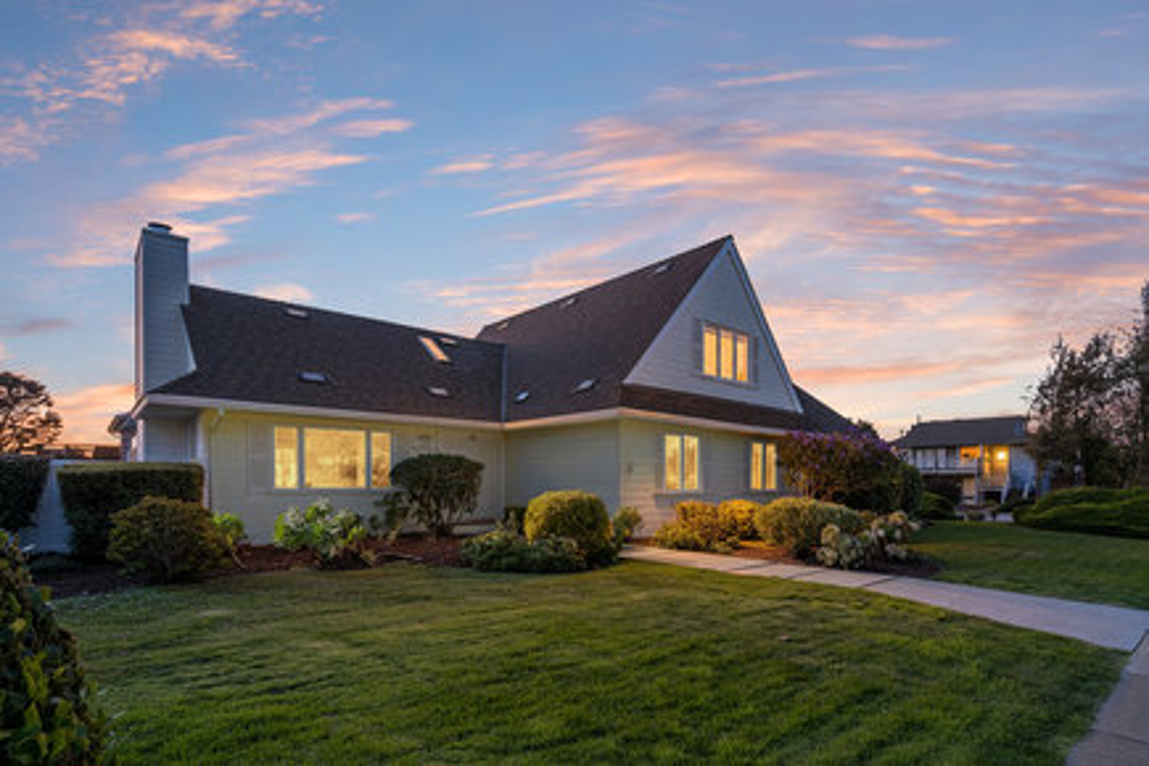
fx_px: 511
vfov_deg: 73.7
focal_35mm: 16
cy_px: 383
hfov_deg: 96.7
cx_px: 574
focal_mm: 16
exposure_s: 1/640
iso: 400
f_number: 9
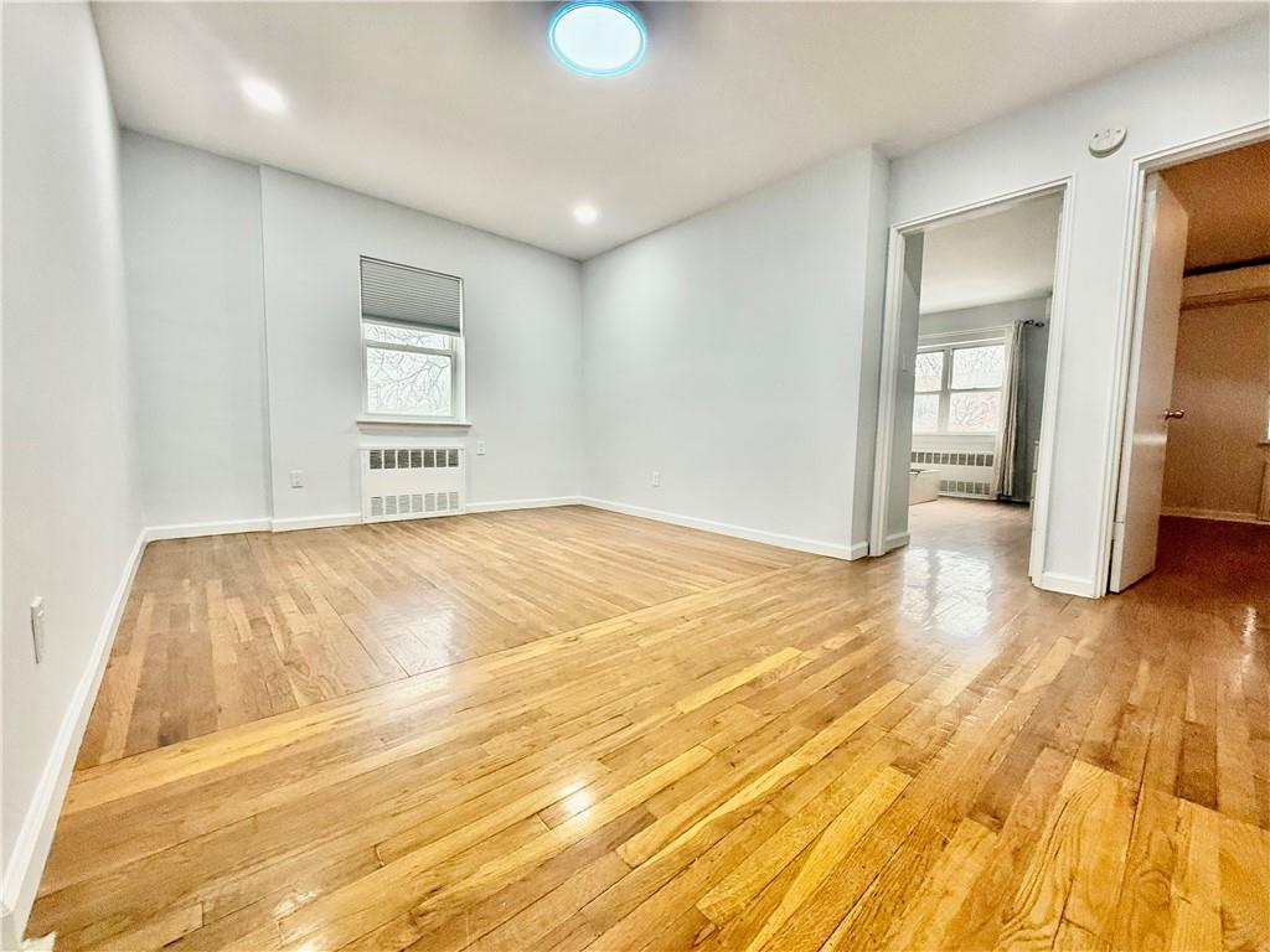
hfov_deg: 102.1
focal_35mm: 14
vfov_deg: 85.7
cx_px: 635
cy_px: 476
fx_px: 514
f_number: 2.2
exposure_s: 1/120
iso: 250
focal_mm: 2.22
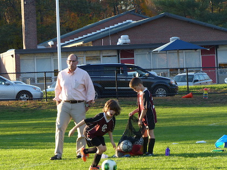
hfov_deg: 7.5
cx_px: 84
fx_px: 1725
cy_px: 90
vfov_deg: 5.7
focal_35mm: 263
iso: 100
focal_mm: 37.3
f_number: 4
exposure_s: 1/160
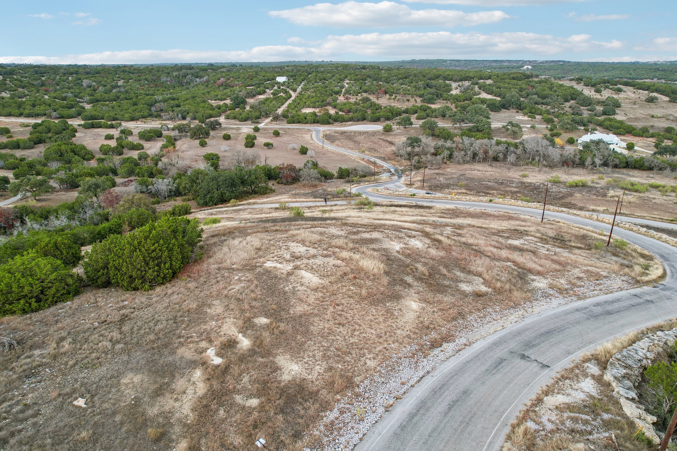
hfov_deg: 78.6
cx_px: 338
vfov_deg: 57.2
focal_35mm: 22
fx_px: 414
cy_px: 226
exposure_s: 1/30
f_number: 2.8
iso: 110
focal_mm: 8.4
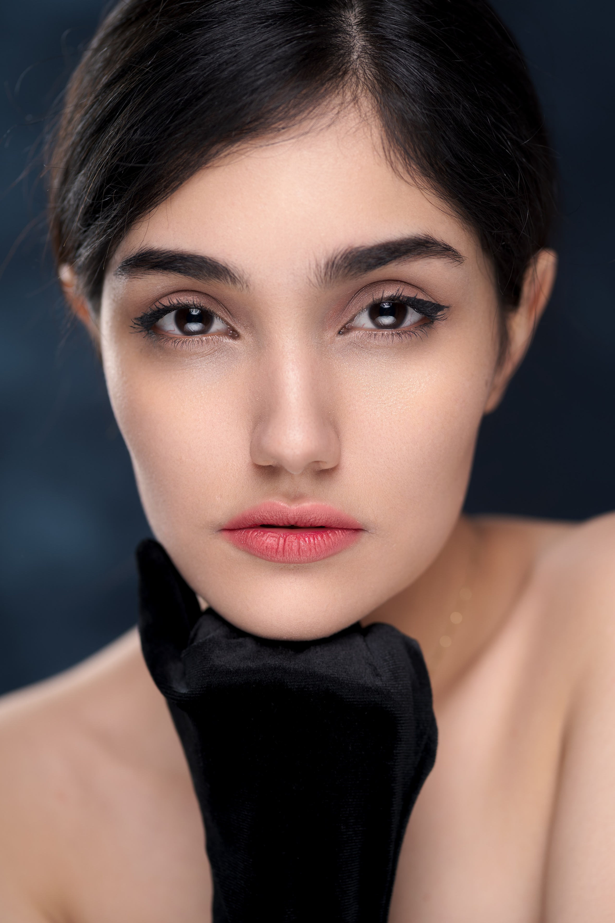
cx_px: 308
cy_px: 462
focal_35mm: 85
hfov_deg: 16.1
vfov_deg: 23.9
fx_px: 2178
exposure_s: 1/160
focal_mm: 85
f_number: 3.2
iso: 50
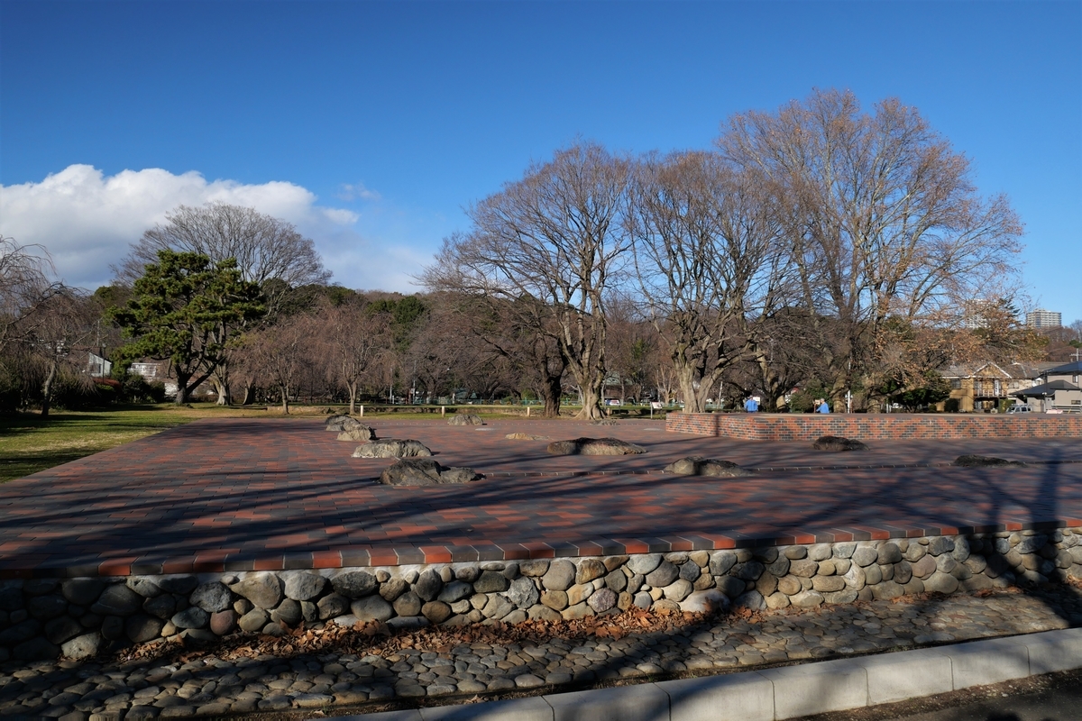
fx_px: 811
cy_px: 360
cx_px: 541
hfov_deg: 67.4
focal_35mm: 27
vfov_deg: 47.9
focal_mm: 13
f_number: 5.6
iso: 200
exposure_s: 1/250
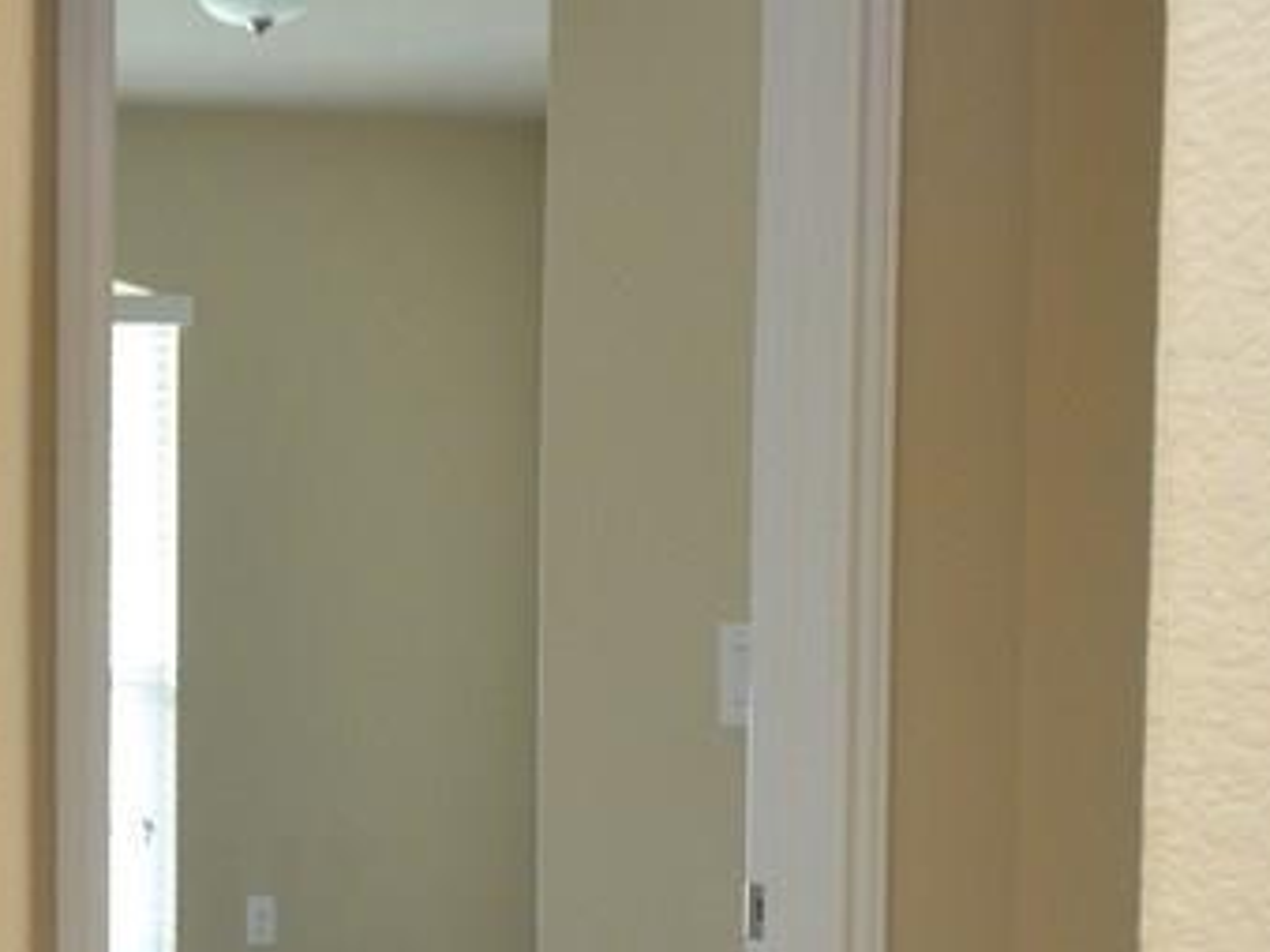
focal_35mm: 74
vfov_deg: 19.7
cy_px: 718
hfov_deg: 23.2
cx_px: -410
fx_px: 2714
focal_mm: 16
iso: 1250
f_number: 5.6
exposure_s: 1/30
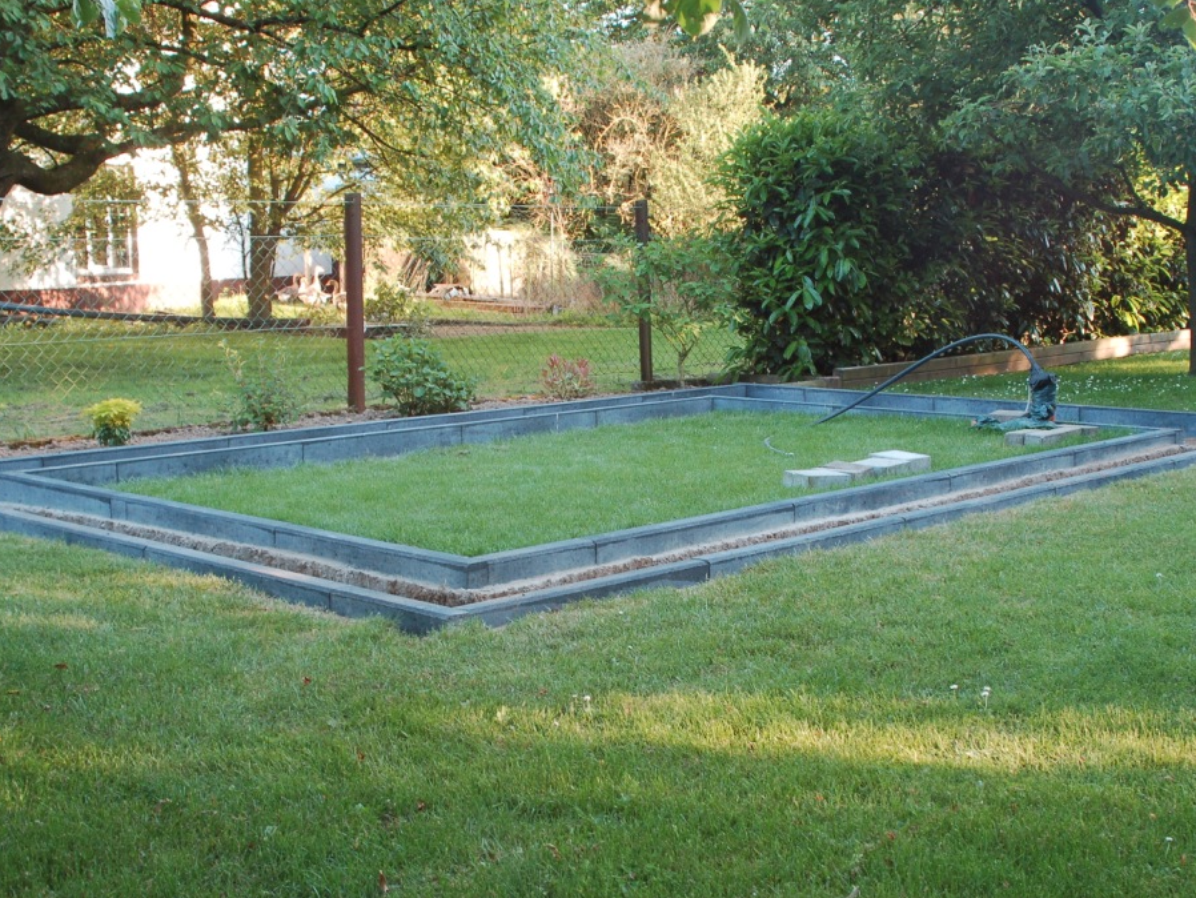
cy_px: 451
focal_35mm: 46
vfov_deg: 31.5
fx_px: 1590
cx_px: 642
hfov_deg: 41.2
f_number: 7.1
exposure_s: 1/30
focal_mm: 28
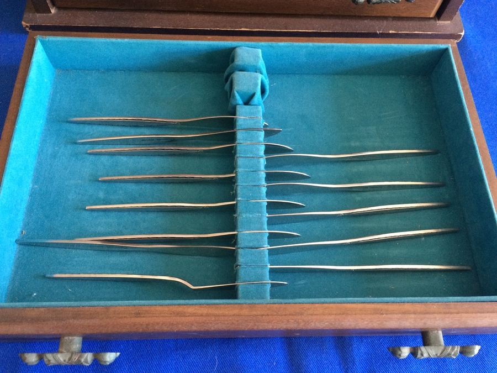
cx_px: 248
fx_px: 416
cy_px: 186
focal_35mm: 29
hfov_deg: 61.7
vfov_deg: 48.2
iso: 250
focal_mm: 4.15
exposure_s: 1/30
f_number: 2.2
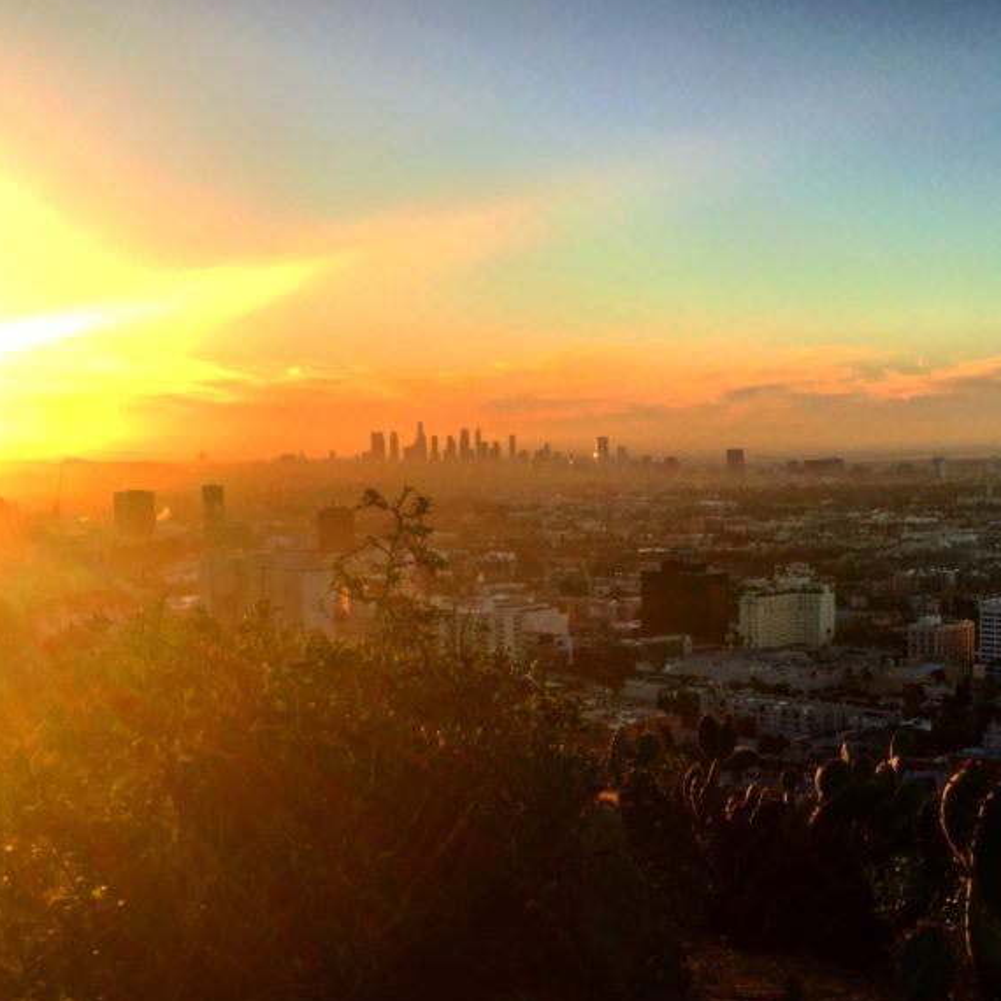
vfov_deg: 36.6
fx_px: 1505
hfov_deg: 36.6
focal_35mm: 46
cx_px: 608
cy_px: 603
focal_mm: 4.15
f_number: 2.2
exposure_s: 1/705
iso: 25
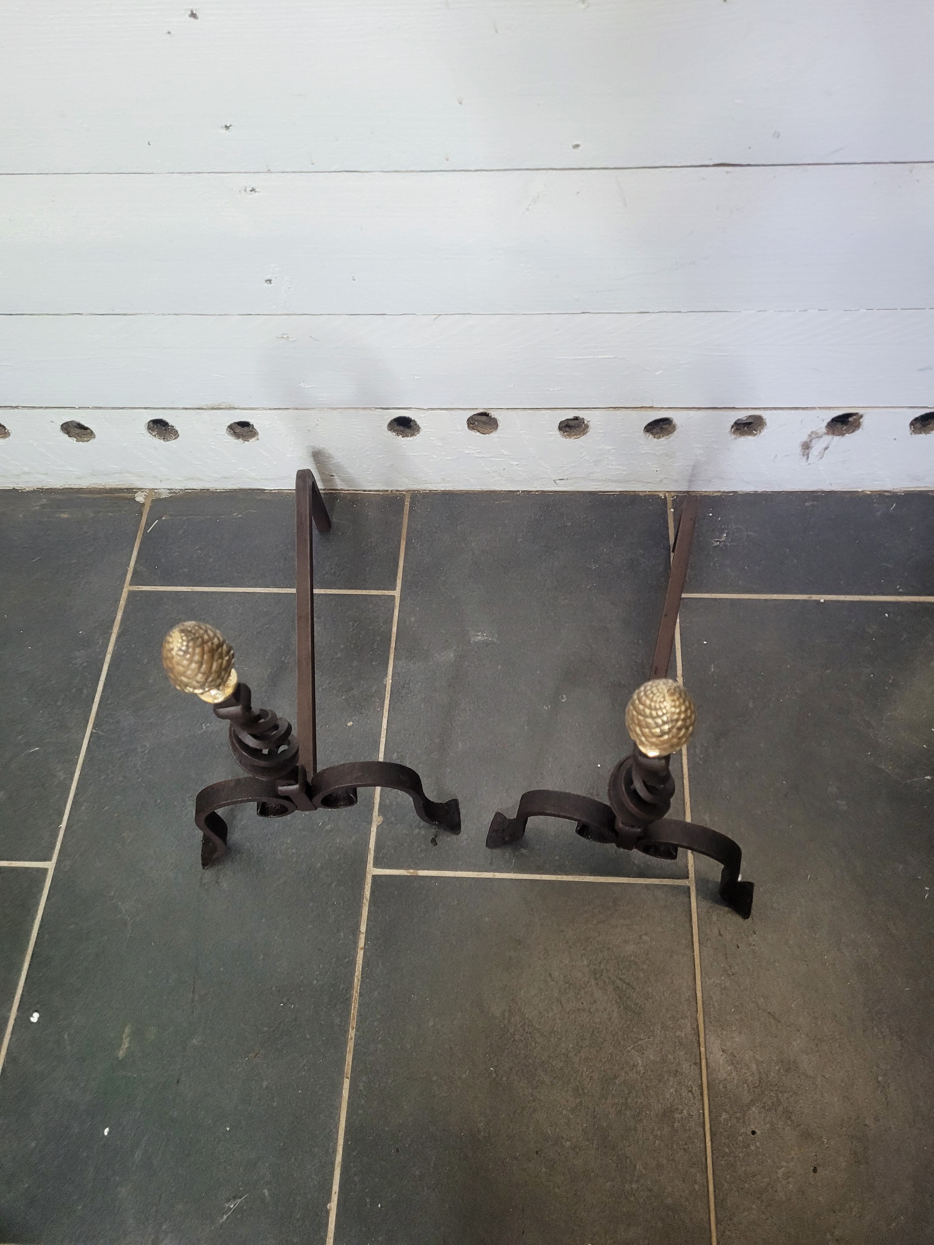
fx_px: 935
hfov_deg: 53.1
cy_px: 622
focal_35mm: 26
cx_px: 467
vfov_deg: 67.3
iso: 250
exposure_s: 1/100
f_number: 1.8
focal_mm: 5.4
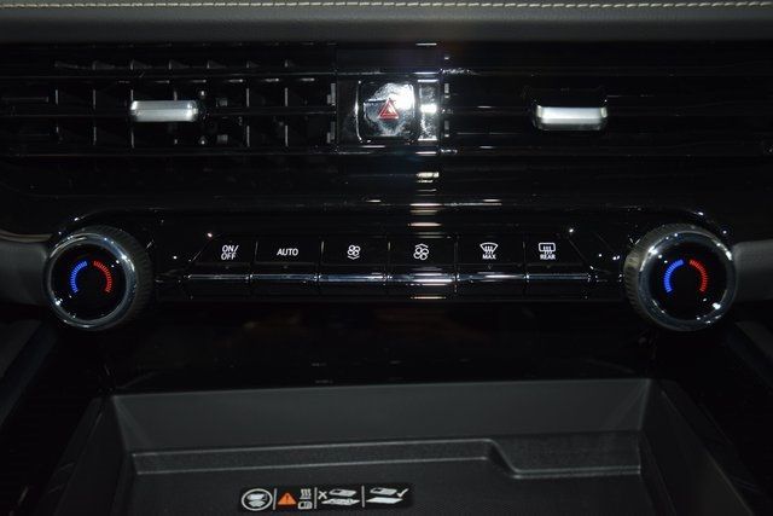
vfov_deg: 29.0
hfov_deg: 42.3
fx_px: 999
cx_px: 386
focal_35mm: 46
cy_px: 258
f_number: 4
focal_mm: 31
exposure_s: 1/20
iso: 640
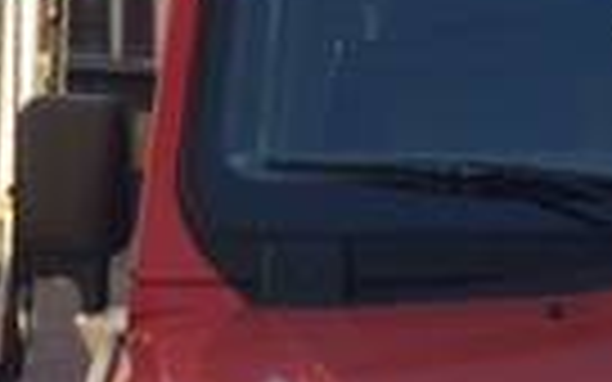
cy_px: 148
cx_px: 36
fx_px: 2418
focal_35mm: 145
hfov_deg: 14.2
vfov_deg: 9.0
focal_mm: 4.15
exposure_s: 1/488
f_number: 2.2
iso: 32
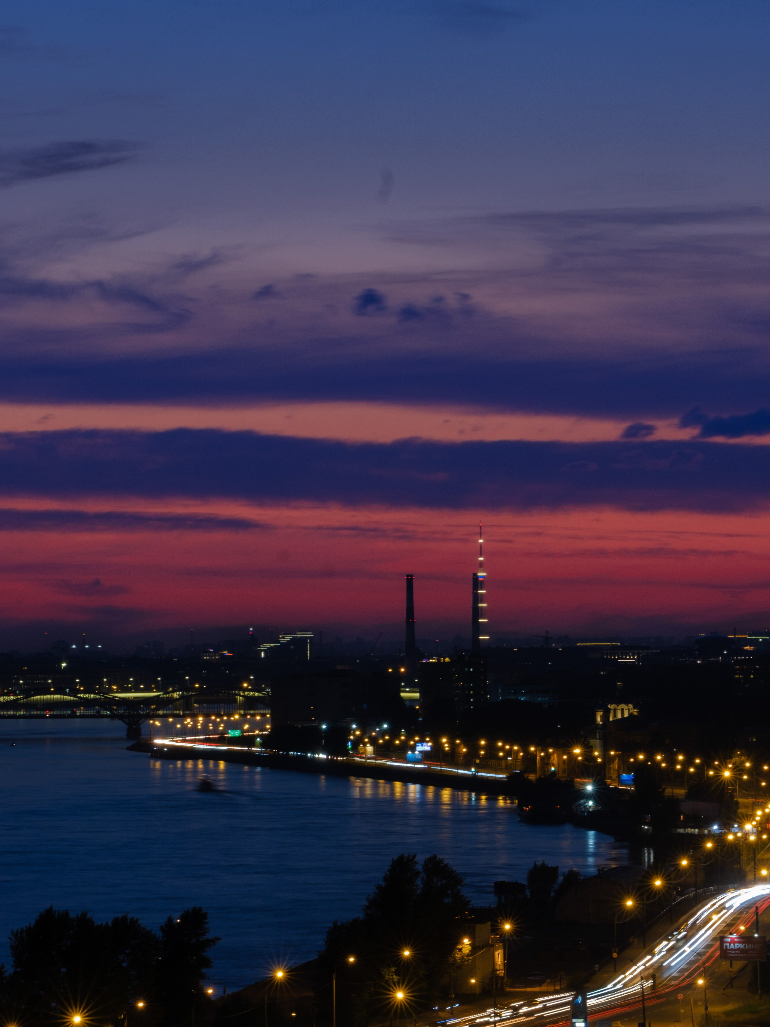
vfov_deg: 12.1
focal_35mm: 163
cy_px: 455
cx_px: 385
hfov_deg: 9.1
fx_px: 4835
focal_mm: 100
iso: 160
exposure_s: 4
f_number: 16
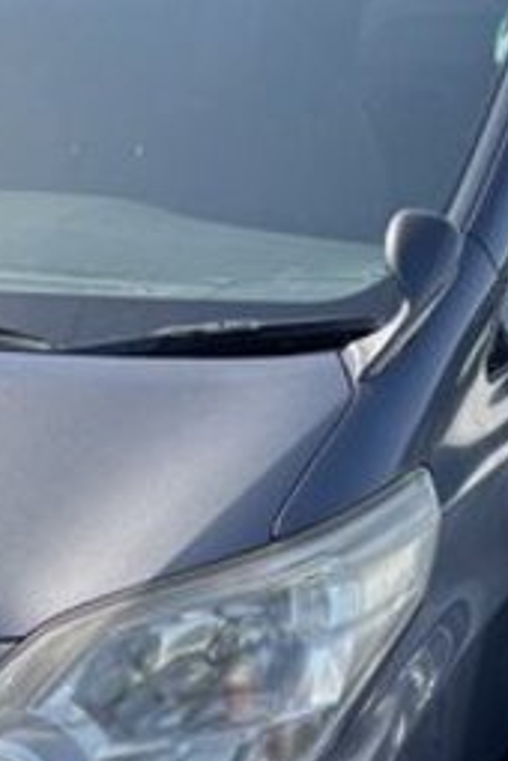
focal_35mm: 85
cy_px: 651
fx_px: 1799
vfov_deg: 23.4
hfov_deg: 15.8
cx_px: 27
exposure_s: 1/1477
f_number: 1.6
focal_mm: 5.96
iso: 50
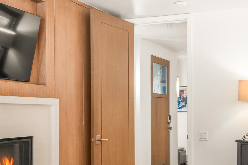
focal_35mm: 55
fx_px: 379
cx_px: 191
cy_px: 119
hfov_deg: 35.3
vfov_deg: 24.4
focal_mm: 20
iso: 400
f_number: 7.1
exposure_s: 1/2.5
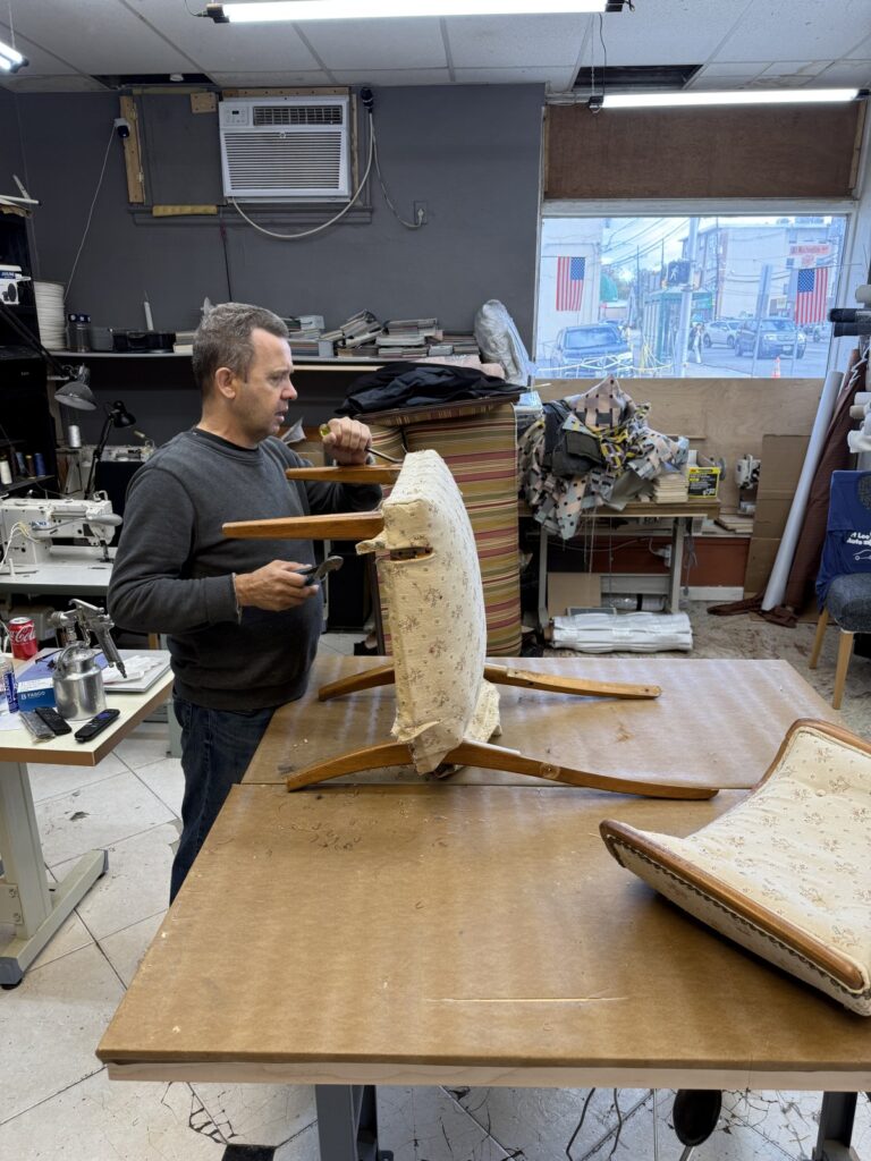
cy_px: 580
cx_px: 436
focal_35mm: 24
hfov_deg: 56.8
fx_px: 805
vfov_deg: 71.6
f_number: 1.78
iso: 100
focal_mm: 6.76
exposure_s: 1/120
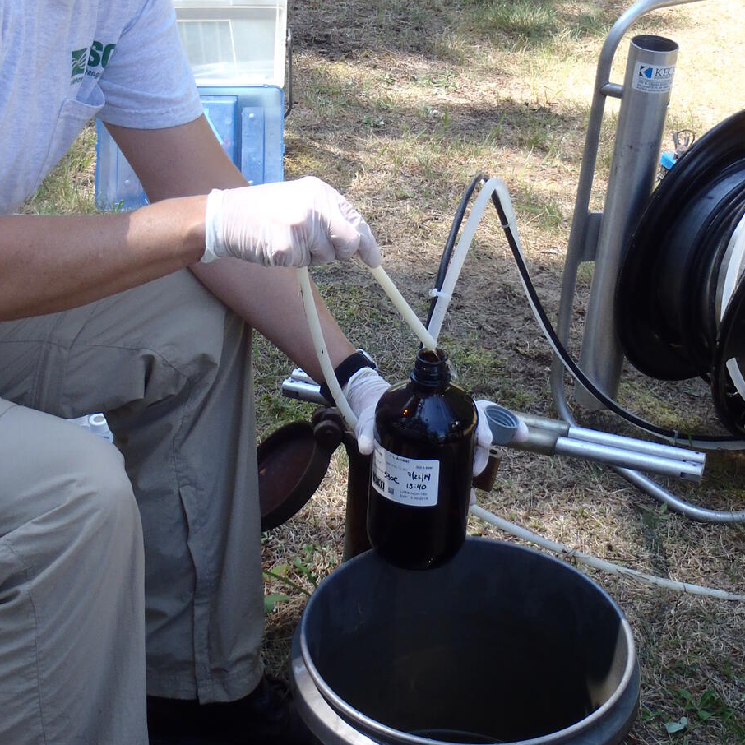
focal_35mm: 66
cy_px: 287
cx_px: 323
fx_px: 1607
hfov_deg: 26.1
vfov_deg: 26.0
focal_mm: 6.83
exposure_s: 1/80
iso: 80
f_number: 4.6
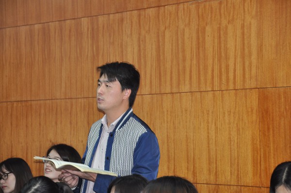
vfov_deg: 11.1
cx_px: 146
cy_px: 96
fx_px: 993
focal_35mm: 123
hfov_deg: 16.7
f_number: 5
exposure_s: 1/60
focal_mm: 82
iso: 800
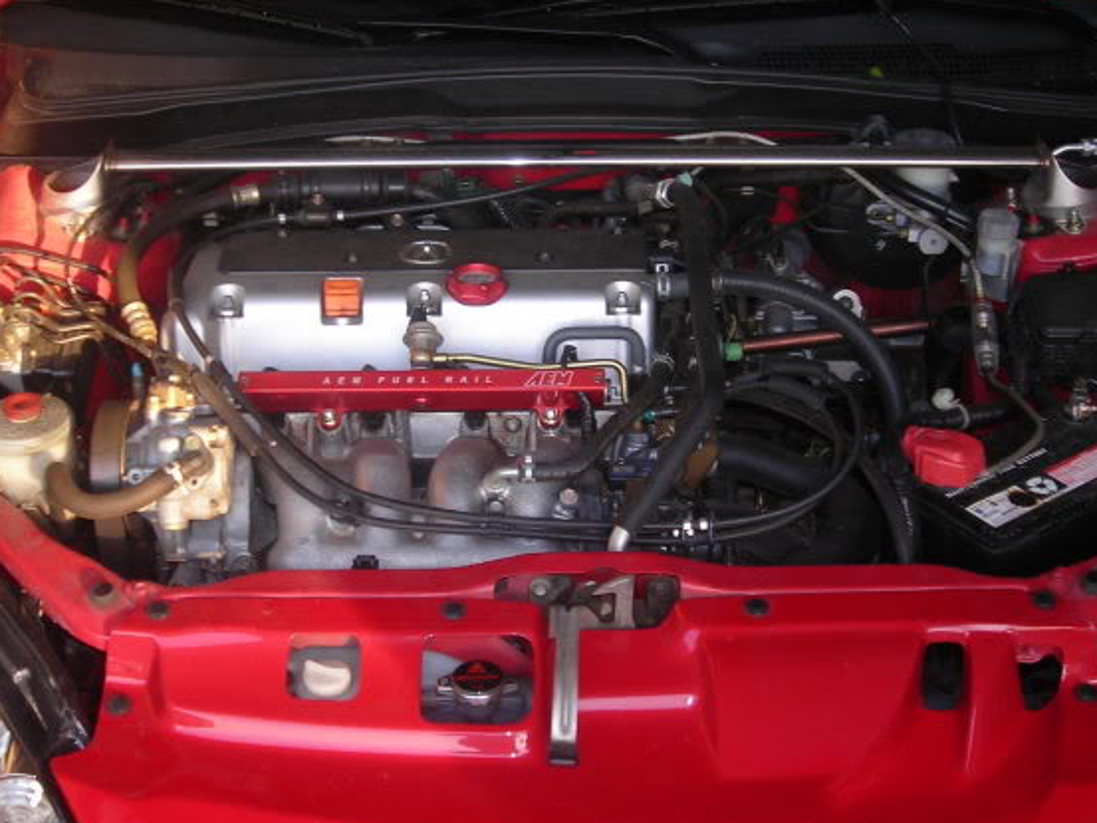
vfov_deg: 26.5
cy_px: 337
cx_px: 532
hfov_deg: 34.9
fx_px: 1743
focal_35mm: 55
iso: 50
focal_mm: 6.3
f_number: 3.2
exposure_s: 1/30
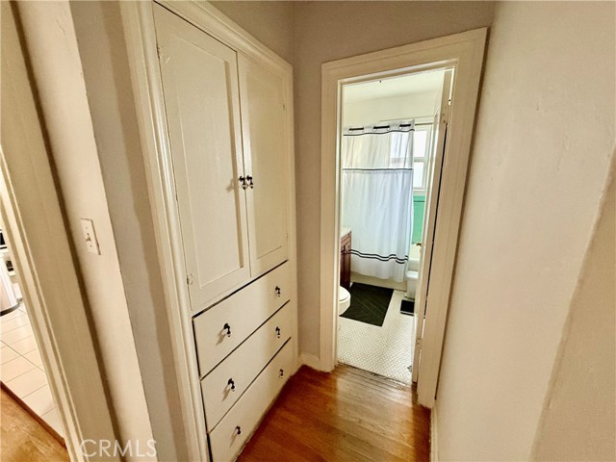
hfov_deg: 102.1
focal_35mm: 14
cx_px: 308
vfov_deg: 85.7
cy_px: 231
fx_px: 249
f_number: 2.2
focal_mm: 2.22
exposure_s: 1/60
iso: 500
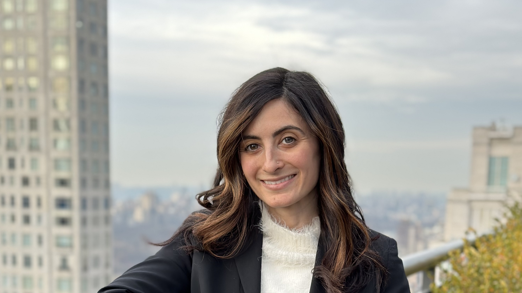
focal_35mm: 71
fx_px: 983
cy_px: 335
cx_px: 262
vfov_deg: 16.4
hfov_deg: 29.7
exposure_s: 1/745
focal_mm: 6.86
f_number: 1.78
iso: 80
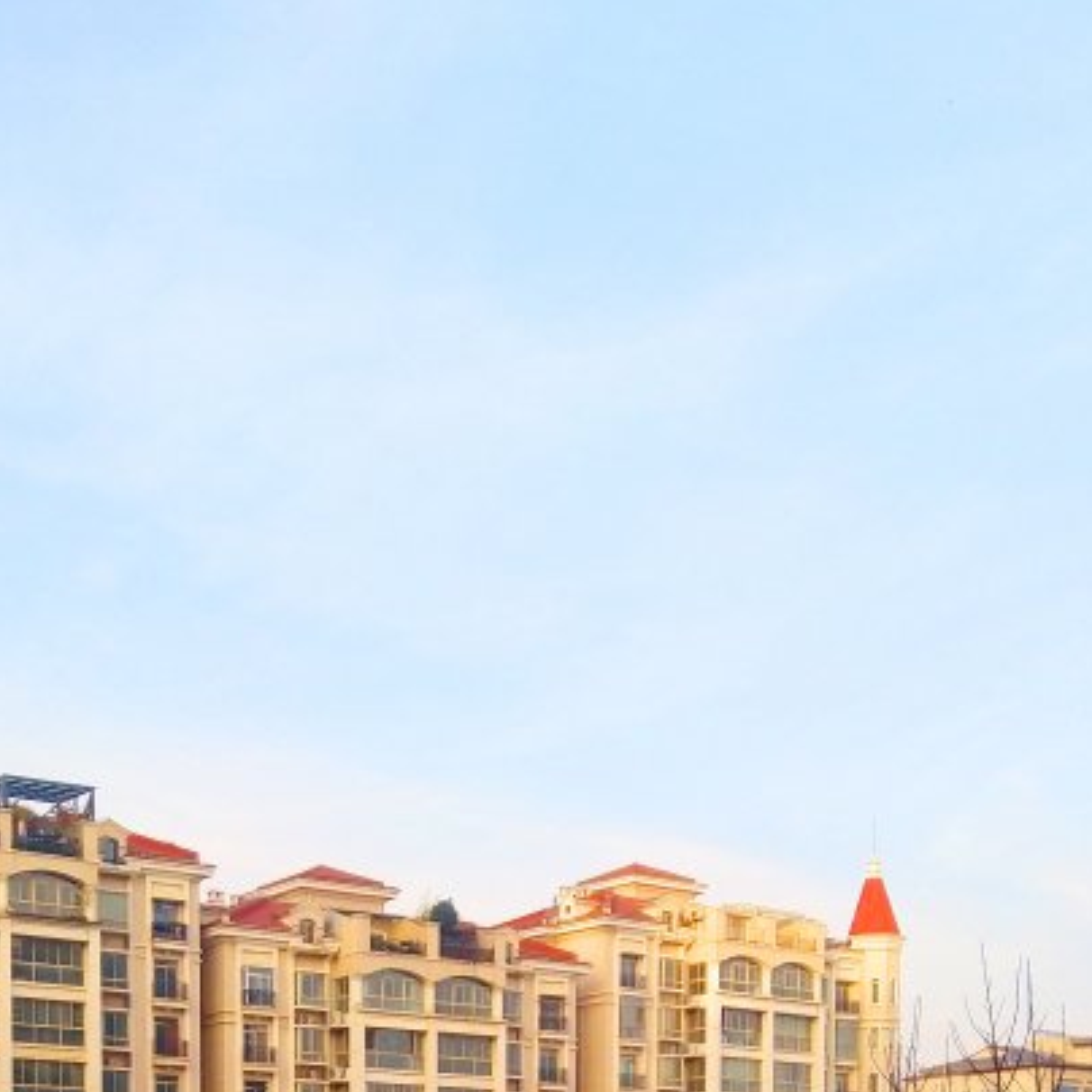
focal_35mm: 56
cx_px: 416
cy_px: 1333
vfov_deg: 26.8
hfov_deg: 30.4
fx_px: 1999
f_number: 1.75
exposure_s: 1/543
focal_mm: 4.28
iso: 100
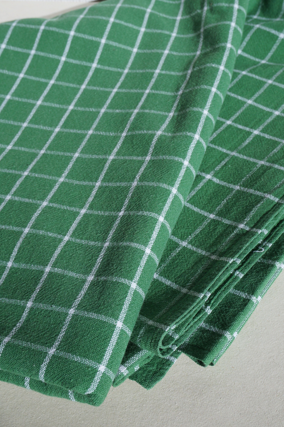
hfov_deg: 29.2
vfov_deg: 42.7
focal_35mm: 46
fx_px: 544
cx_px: 142
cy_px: 216
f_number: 11
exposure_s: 1/320
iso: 200
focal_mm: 30
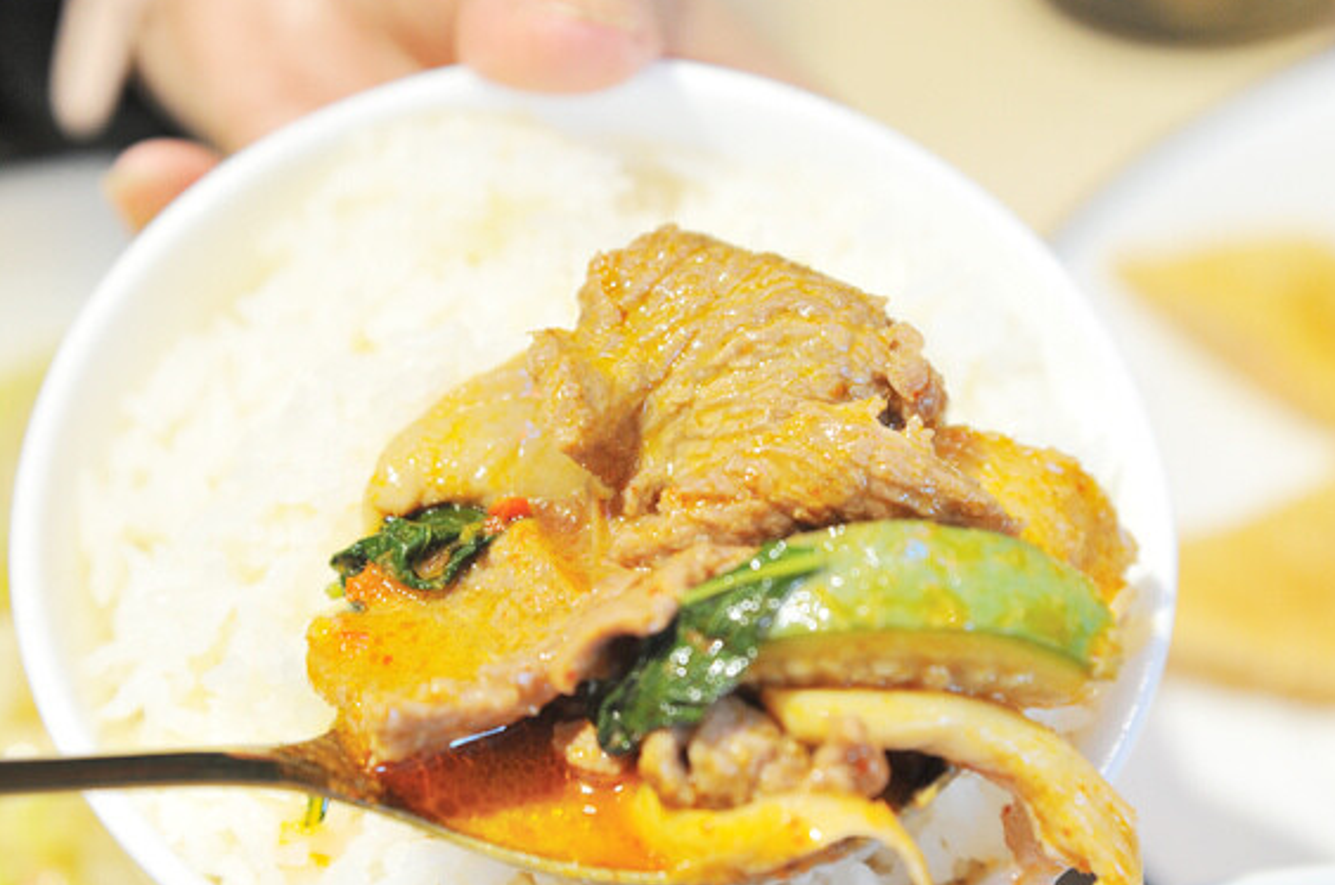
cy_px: 496
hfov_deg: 13.8
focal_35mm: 149
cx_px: 596
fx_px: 5516
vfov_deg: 9.2
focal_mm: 120
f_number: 5.6
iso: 1600
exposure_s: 1/60
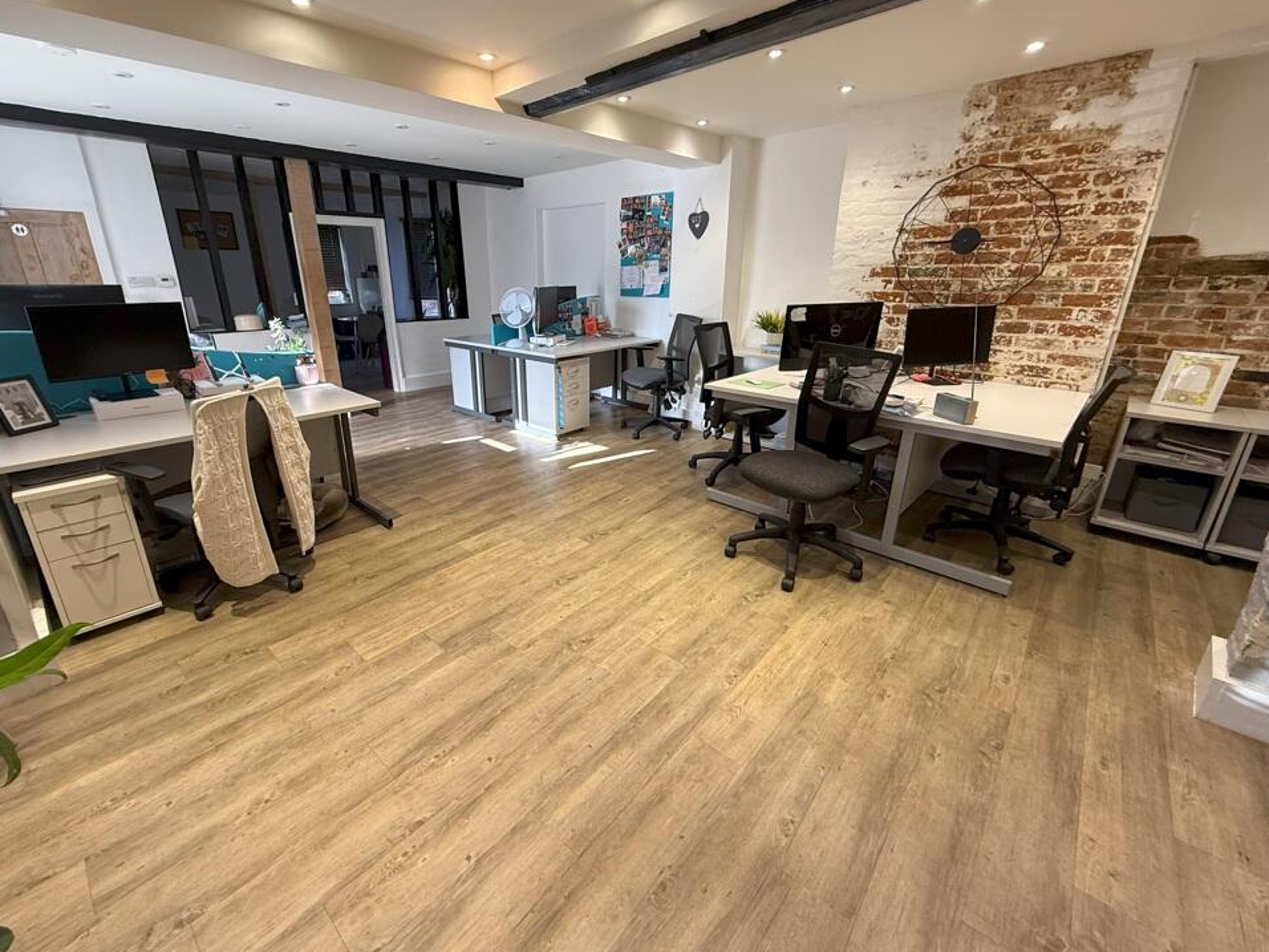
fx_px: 550
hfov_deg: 98.0
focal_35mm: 15
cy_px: 453
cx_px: 592
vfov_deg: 81.7
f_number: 2.2
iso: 160
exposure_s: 1/100
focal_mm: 2.22
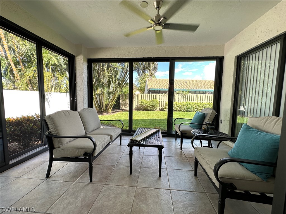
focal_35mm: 14
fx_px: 116
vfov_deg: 85.7
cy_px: 107
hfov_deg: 102.1
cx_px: 143
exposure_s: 1/136
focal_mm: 2.22
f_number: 2.2
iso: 40
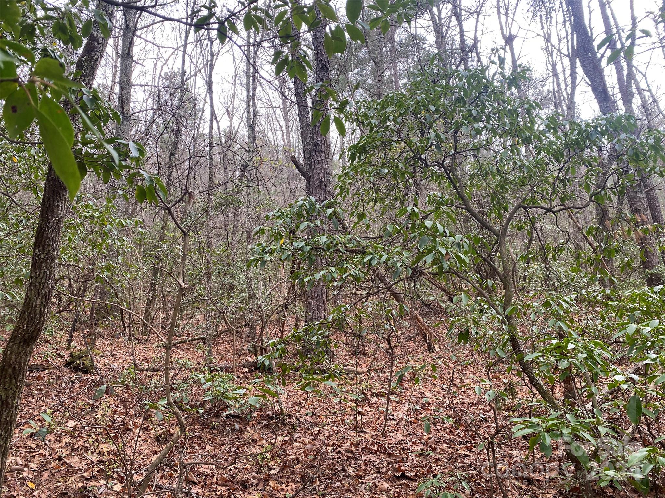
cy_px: 249
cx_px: 332
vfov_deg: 53.1
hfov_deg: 67.3
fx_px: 499
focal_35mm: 26
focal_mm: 4.25
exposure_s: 1/121
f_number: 1.8
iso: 40
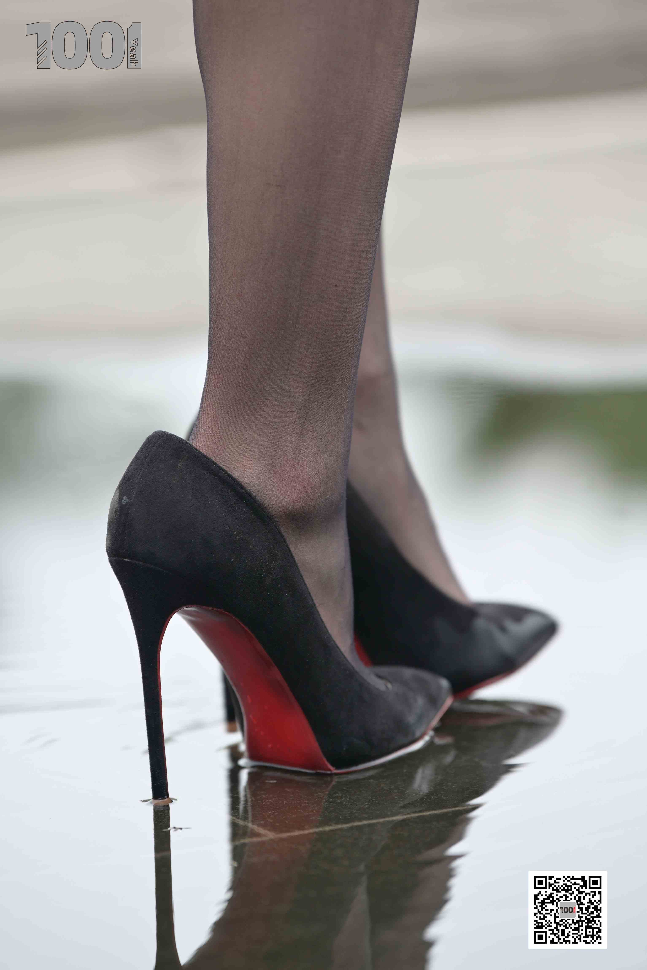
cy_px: 485
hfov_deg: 6.9
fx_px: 5391
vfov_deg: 10.3
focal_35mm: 200
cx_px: 324
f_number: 4
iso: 200
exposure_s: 1/320
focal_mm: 200
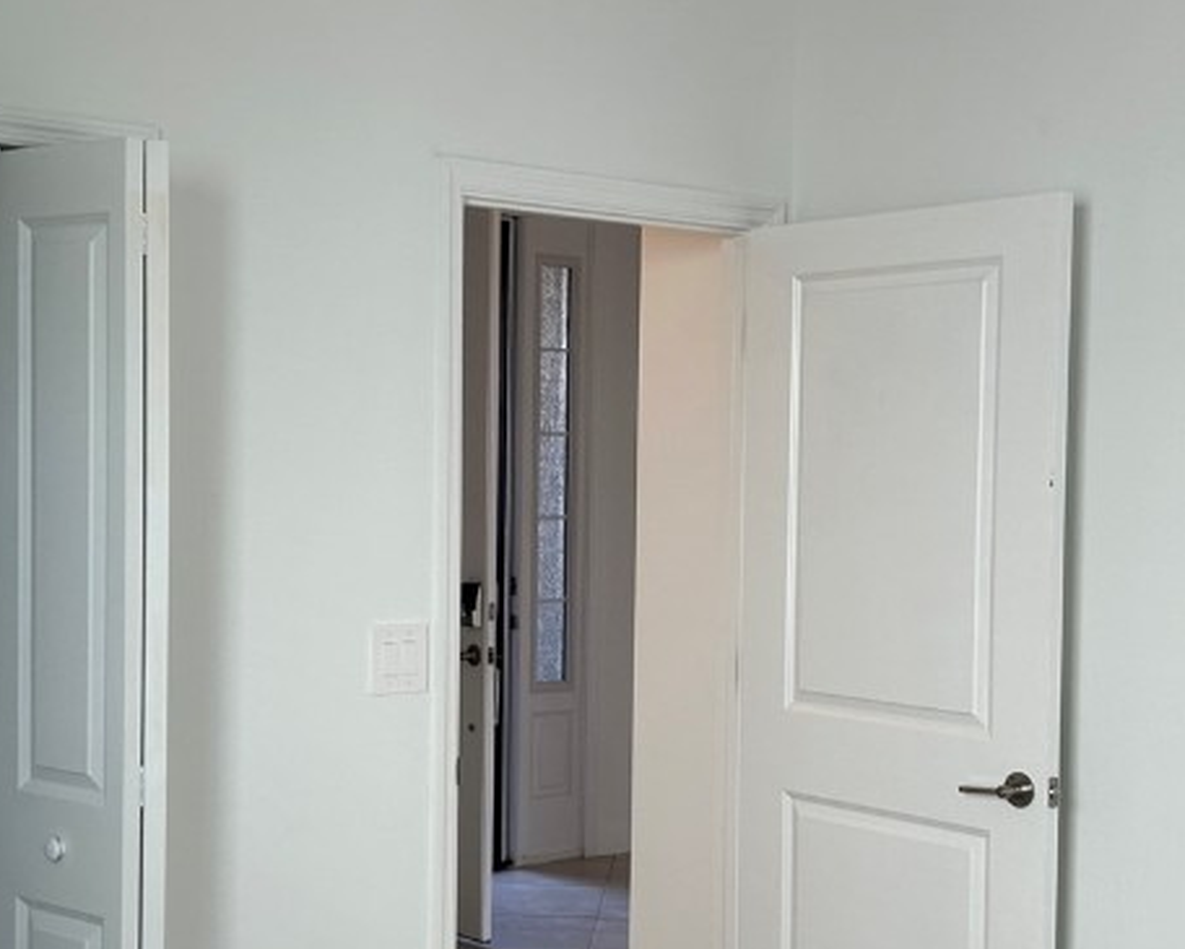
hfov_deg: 33.0
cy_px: 556
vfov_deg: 26.6
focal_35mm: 57
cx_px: 543
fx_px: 1999
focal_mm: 5.7
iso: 40
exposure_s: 1/130
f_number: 1.5
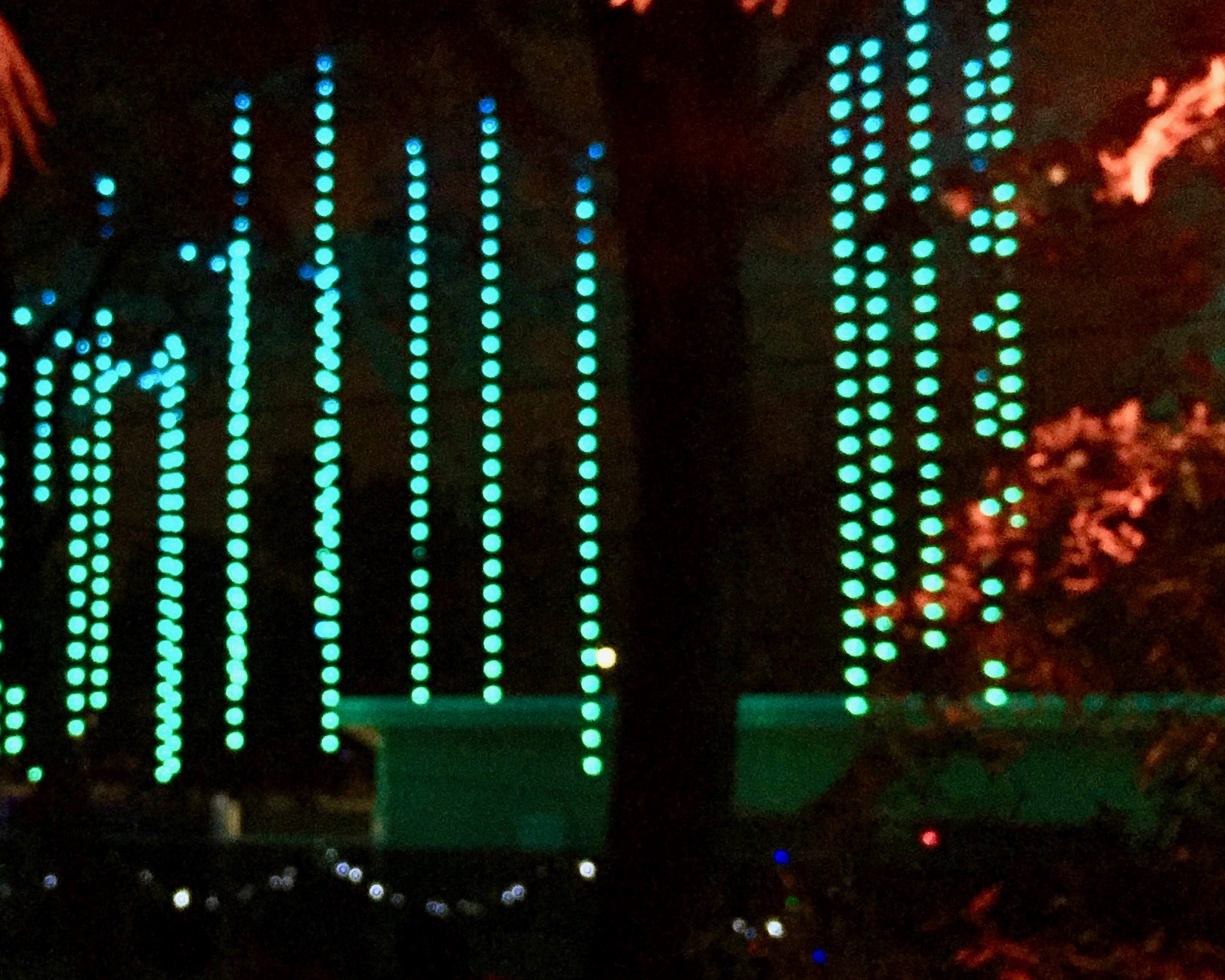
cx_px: 344
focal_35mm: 57
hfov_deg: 32.5
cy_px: 475
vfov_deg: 26.7
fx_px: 2067
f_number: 2.2
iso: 400
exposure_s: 1/15
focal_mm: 4.15
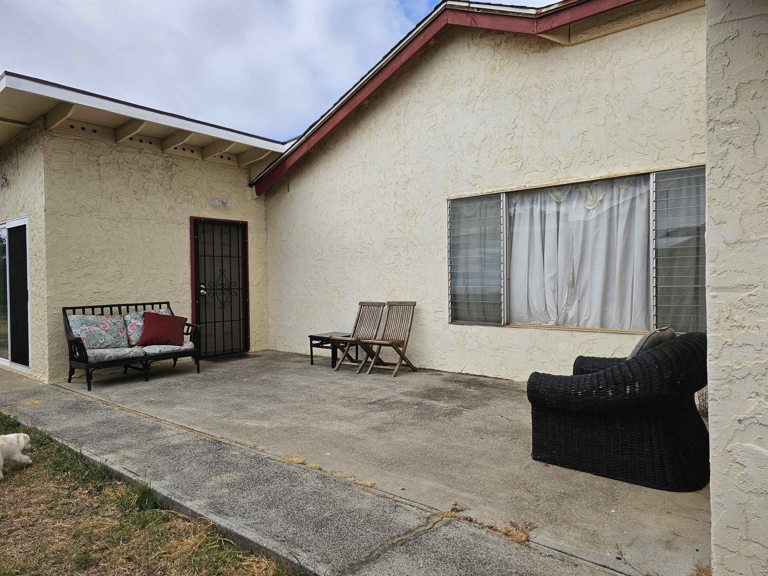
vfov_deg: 58.9
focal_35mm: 23
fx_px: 510
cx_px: 384
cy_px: 288
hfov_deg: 73.9
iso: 16
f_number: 1.7
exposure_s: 1/1433
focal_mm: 6.3
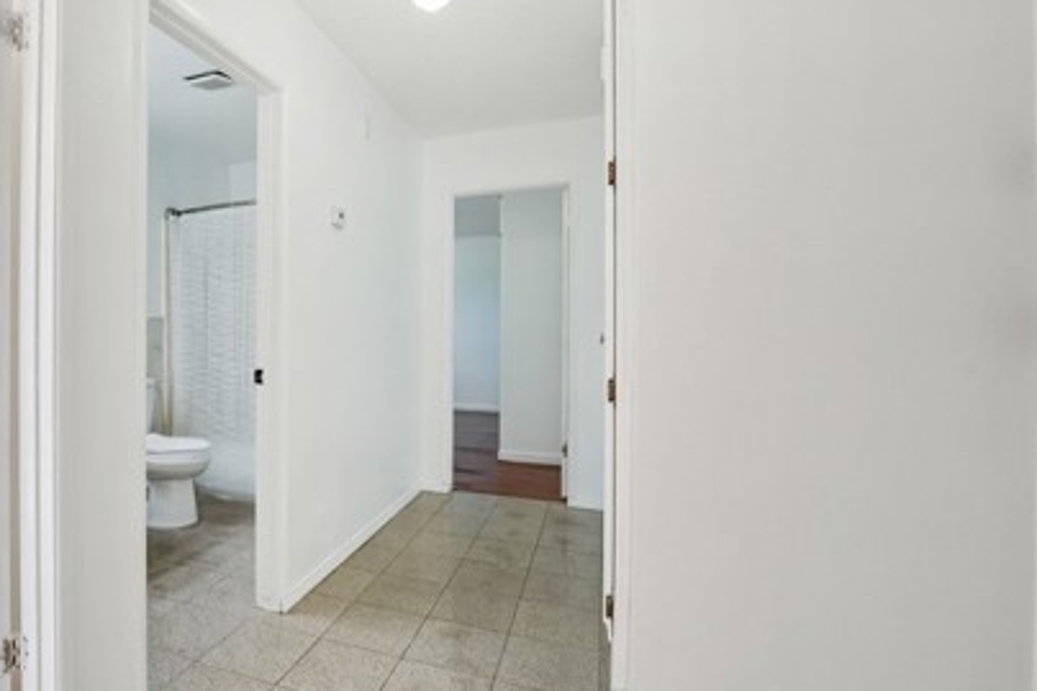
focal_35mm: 19
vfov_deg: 64.4
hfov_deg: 84.2
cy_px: 321
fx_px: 547
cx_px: 354
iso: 400
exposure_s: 1/25
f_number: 8
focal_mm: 12
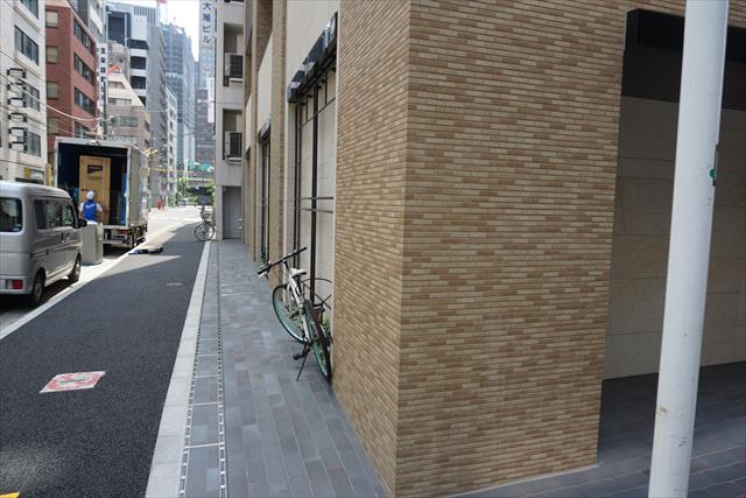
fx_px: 497
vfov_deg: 53.2
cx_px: 373
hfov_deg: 73.7
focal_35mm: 24
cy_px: 249
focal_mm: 16
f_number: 7.1
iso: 100
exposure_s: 1/100
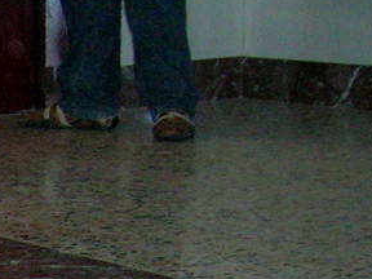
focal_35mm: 146
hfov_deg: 12.1
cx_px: -353
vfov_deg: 9.7
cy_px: 492
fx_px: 1569
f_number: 2.8
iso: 200
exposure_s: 1/60.1
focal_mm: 5.4
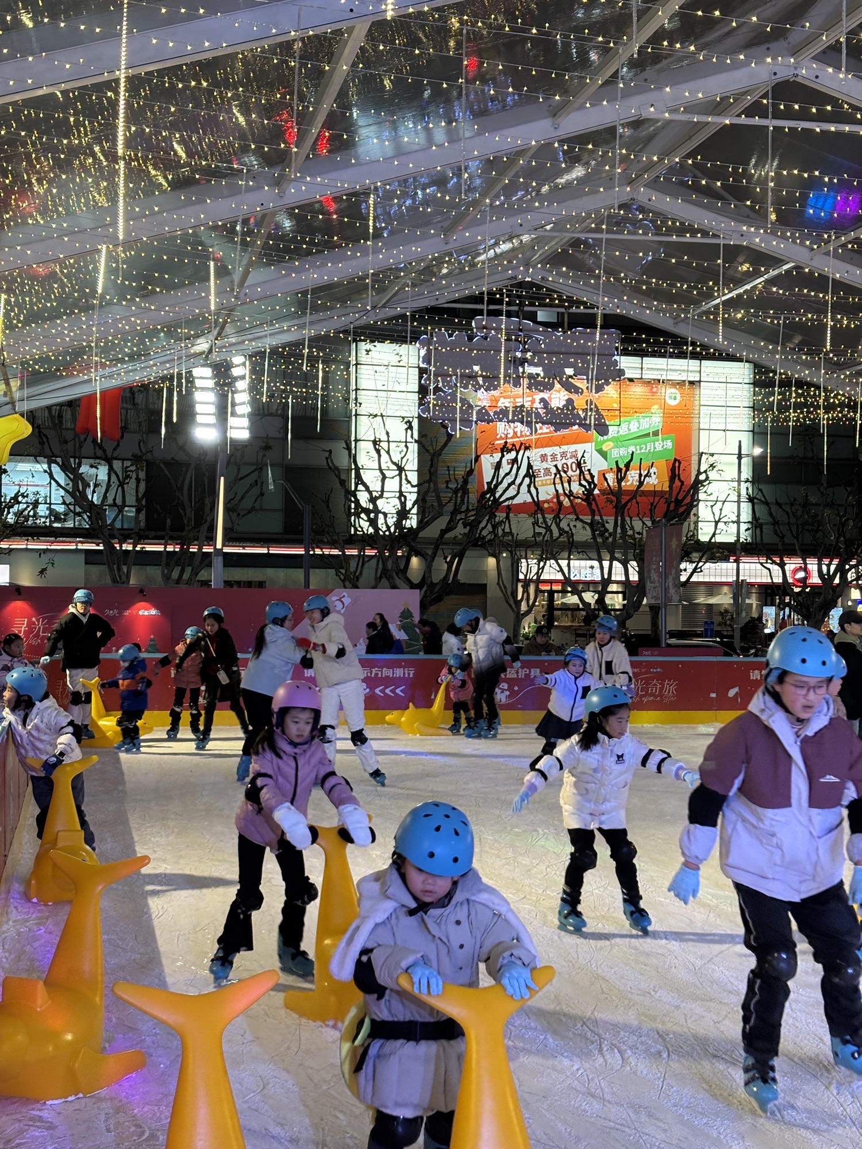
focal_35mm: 52
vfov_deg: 36.8
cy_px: 574
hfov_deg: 28.0
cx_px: 431
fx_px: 1727
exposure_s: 1/50
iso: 80
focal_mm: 5.96
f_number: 1.6
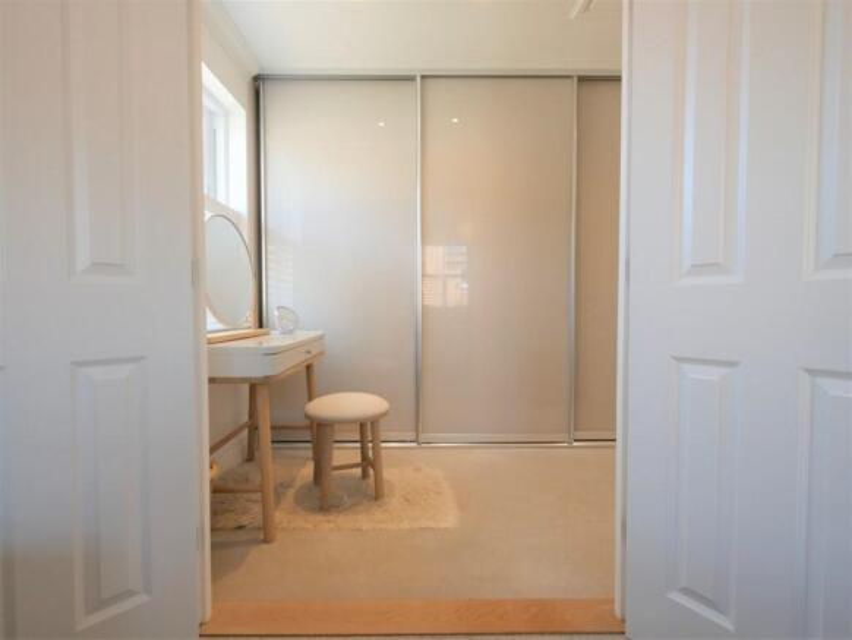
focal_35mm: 16
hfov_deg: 94.5
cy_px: 320
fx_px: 394
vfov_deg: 78.1
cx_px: 426
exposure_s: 1/60
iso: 320
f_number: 4
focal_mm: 8
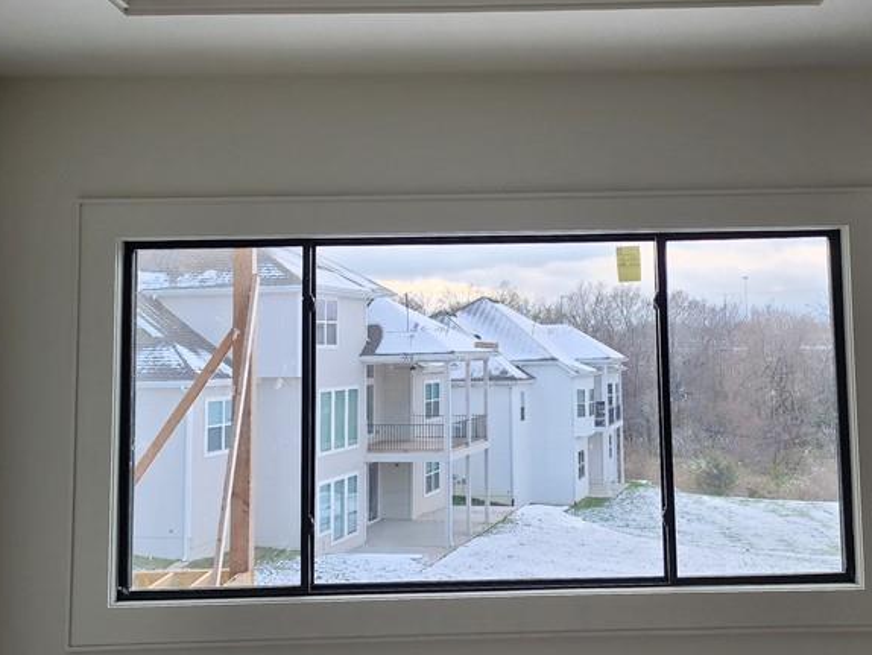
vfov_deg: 35.0
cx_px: 520
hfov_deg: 45.5
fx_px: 1033
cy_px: 255
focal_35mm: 41
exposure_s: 1/180
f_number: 1.8
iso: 64
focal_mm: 6.4
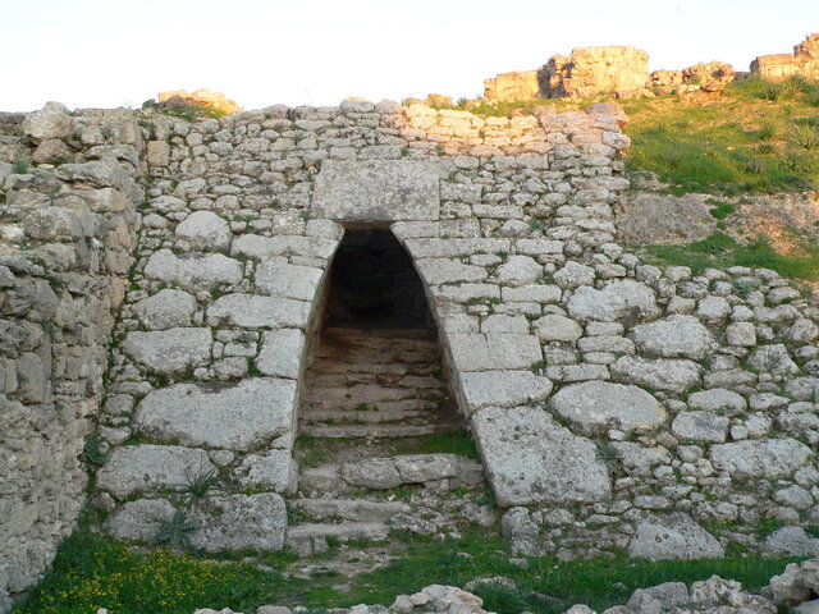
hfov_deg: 41.2
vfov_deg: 31.5
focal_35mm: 46
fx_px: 1088
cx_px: 410
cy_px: 307
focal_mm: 7.6
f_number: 4
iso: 400
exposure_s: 1/250
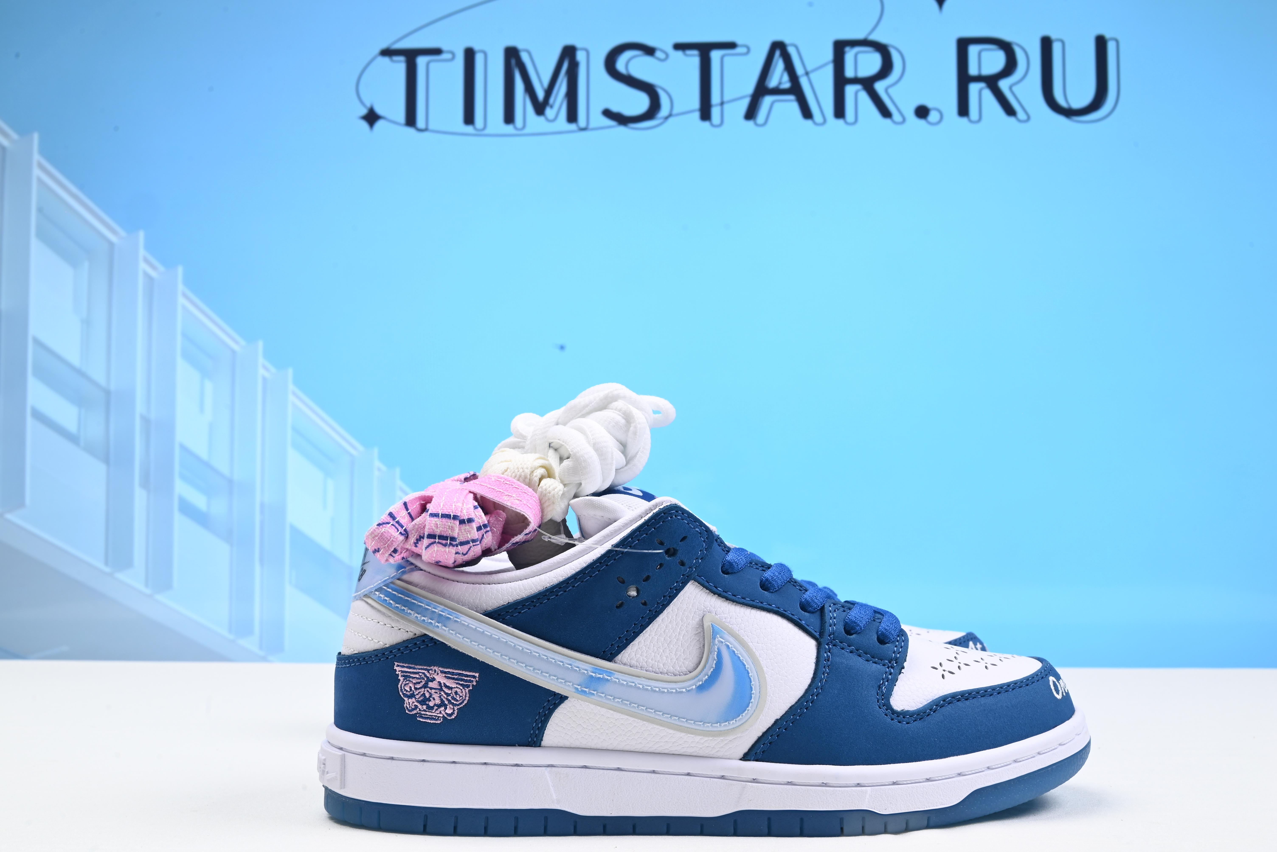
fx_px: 1455
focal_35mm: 41
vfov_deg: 32.7
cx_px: 638
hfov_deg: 47.4
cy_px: 426
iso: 100
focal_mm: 41
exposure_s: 1/2
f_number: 16
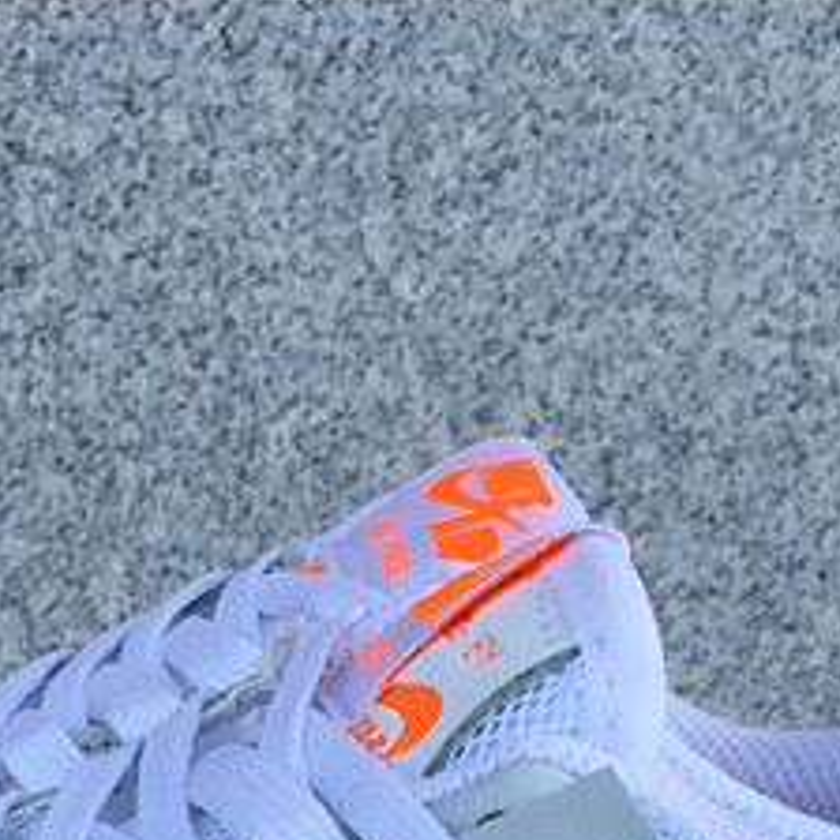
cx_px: 150
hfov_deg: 15.7
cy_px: 1258
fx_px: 3020
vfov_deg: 14.7
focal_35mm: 110
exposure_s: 1/379
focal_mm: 3.3
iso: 25
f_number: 2.4
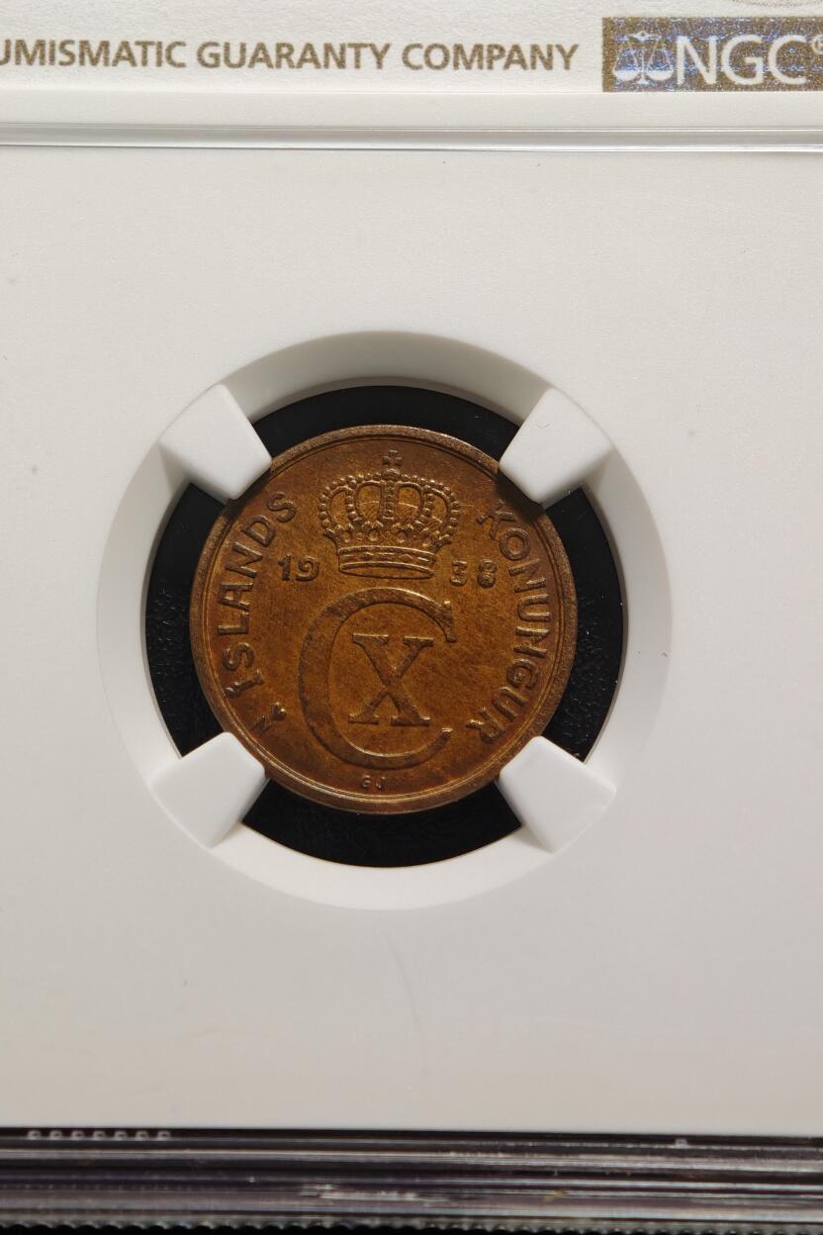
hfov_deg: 15.2
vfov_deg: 22.5
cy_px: 345
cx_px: 375
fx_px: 3086
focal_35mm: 90
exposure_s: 1/114
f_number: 2
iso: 800
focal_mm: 9
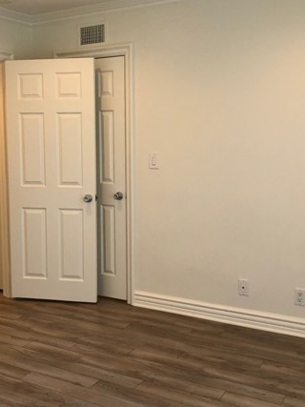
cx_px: 123
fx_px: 494
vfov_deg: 44.8
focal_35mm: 42
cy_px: 192
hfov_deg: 34.2
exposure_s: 1/30
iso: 32
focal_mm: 4
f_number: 1.8
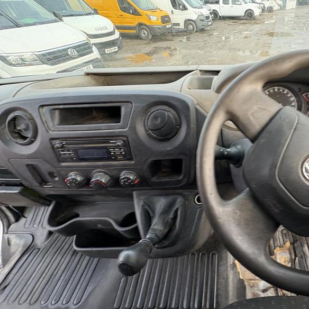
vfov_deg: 77.3
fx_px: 192
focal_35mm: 19
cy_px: 134
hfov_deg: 72.5
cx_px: 230
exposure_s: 1/60
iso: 250
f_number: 2.2
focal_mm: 2.22
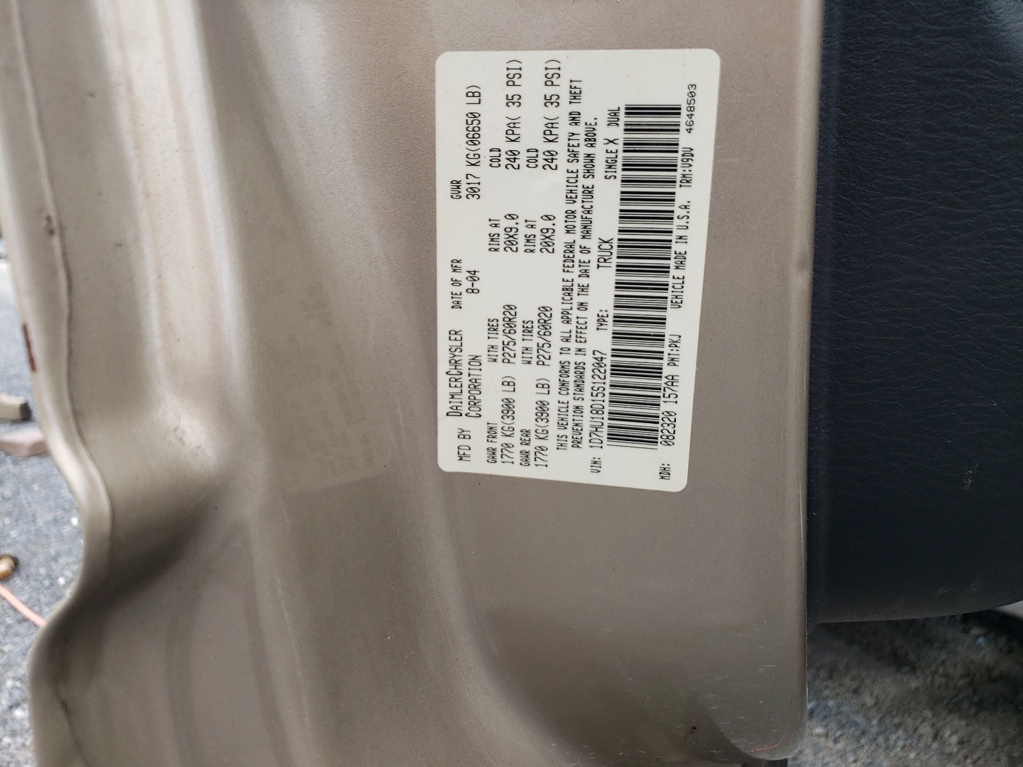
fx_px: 768
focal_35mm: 26
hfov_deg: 67.3
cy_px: 384
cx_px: 512
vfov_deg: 53.1
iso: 50
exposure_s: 1/769
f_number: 1.5
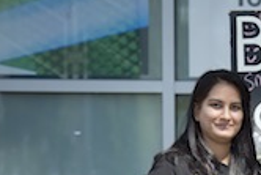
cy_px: 285
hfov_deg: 5.0
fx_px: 2982
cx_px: 436
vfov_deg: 3.3
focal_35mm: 411
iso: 400
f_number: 4.5
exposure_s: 1/1250
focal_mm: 122
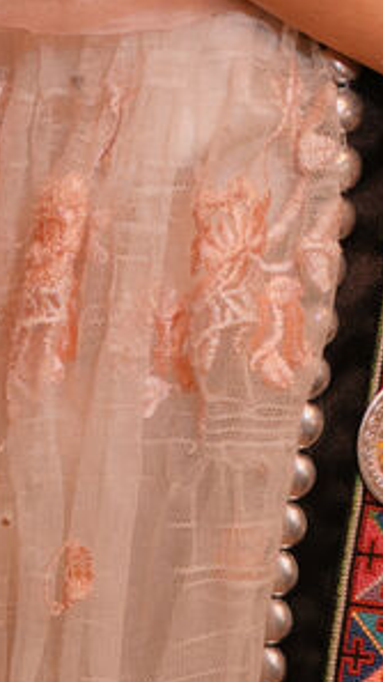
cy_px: -951
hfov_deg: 2.3
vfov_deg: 3.9
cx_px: 502
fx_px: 9734
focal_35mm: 539
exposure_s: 1/100
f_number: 2
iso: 400
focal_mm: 85
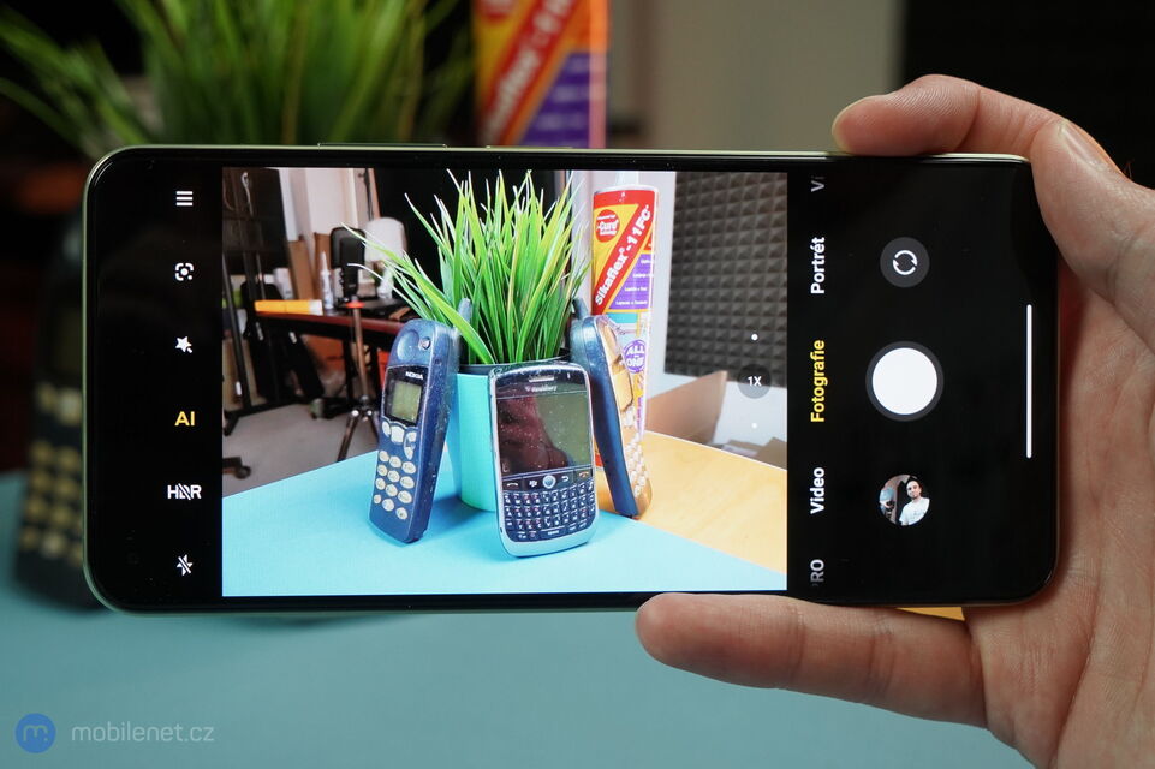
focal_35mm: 44
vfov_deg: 30.5
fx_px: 1411
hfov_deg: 44.5
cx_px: 578
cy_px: 384
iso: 2000
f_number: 8
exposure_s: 1/160
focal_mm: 44
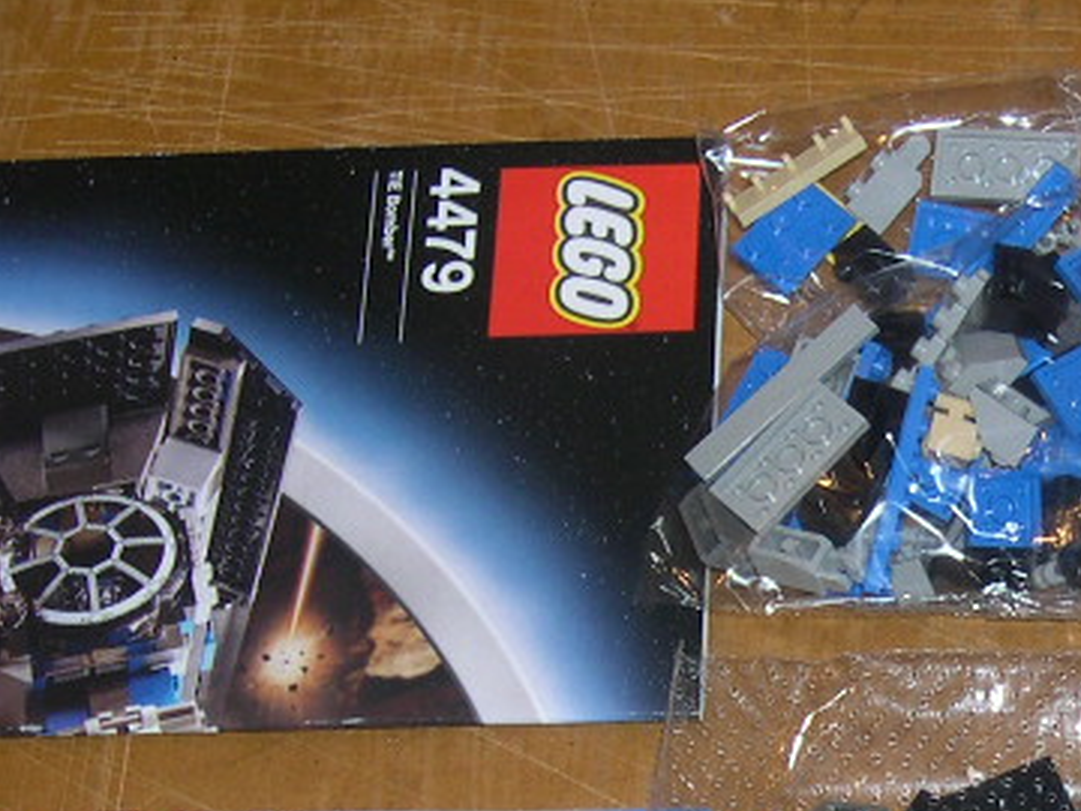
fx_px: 3373
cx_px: 1054
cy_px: 784
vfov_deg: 13.5
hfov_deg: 17.8
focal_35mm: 108
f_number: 2.8
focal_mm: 8
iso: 100
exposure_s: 1/60
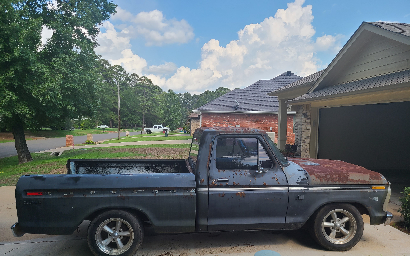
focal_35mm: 28
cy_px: 140
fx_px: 313
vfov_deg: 44.5
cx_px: 204
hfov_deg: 66.5
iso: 40
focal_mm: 5.4
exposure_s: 1/1418
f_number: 1.8
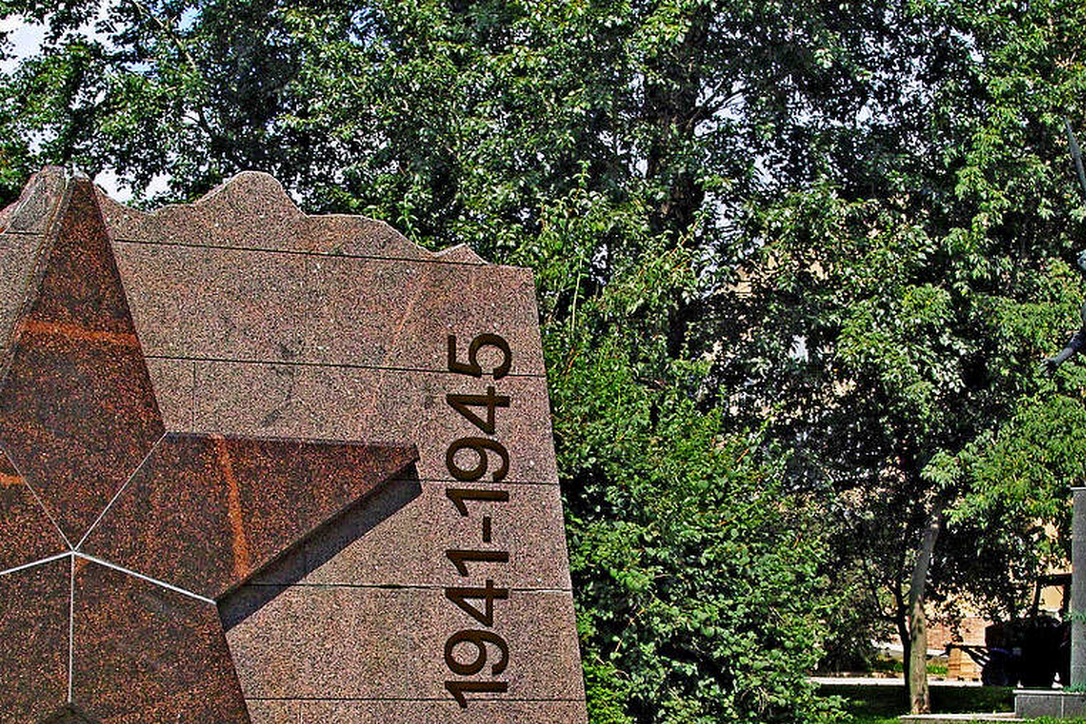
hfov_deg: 22.6
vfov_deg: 15.1
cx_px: 599
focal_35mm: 90
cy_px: 562
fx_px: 2715
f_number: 9
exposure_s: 1/160
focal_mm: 29
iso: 100
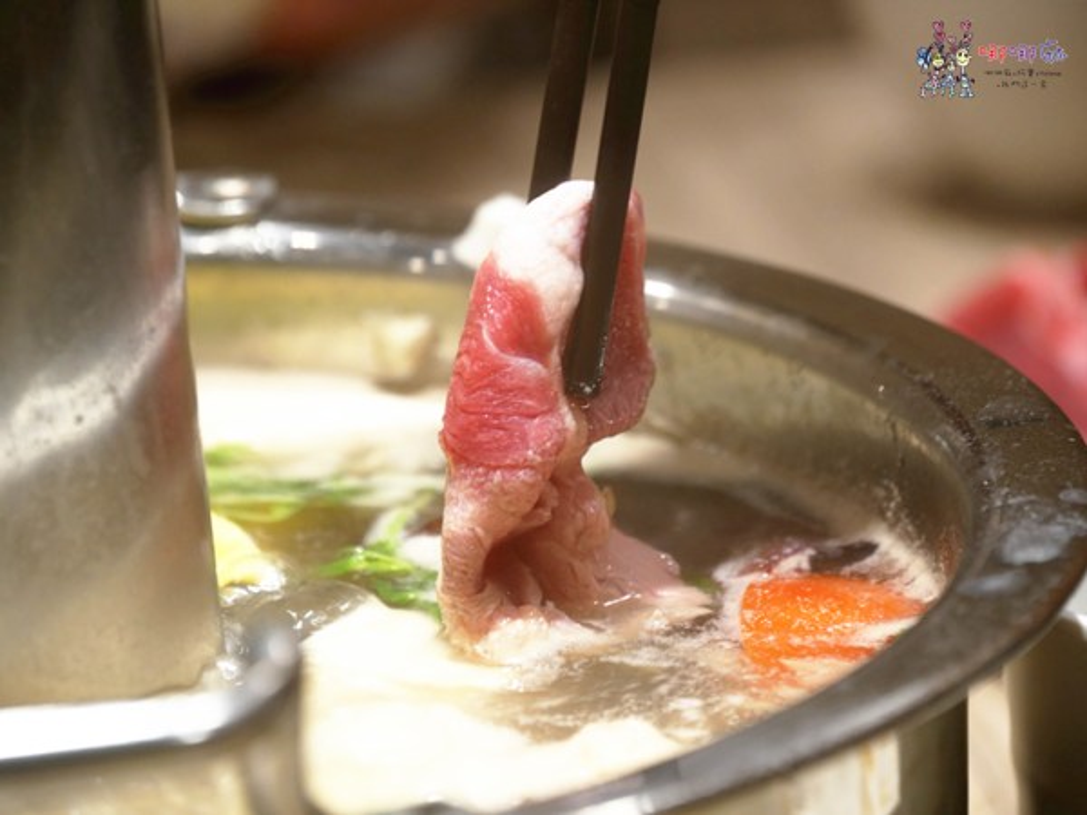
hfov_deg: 9.7
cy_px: 408
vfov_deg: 7.3
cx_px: 544
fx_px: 6406
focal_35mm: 204
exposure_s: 1/50
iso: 500
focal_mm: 102
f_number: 5.4
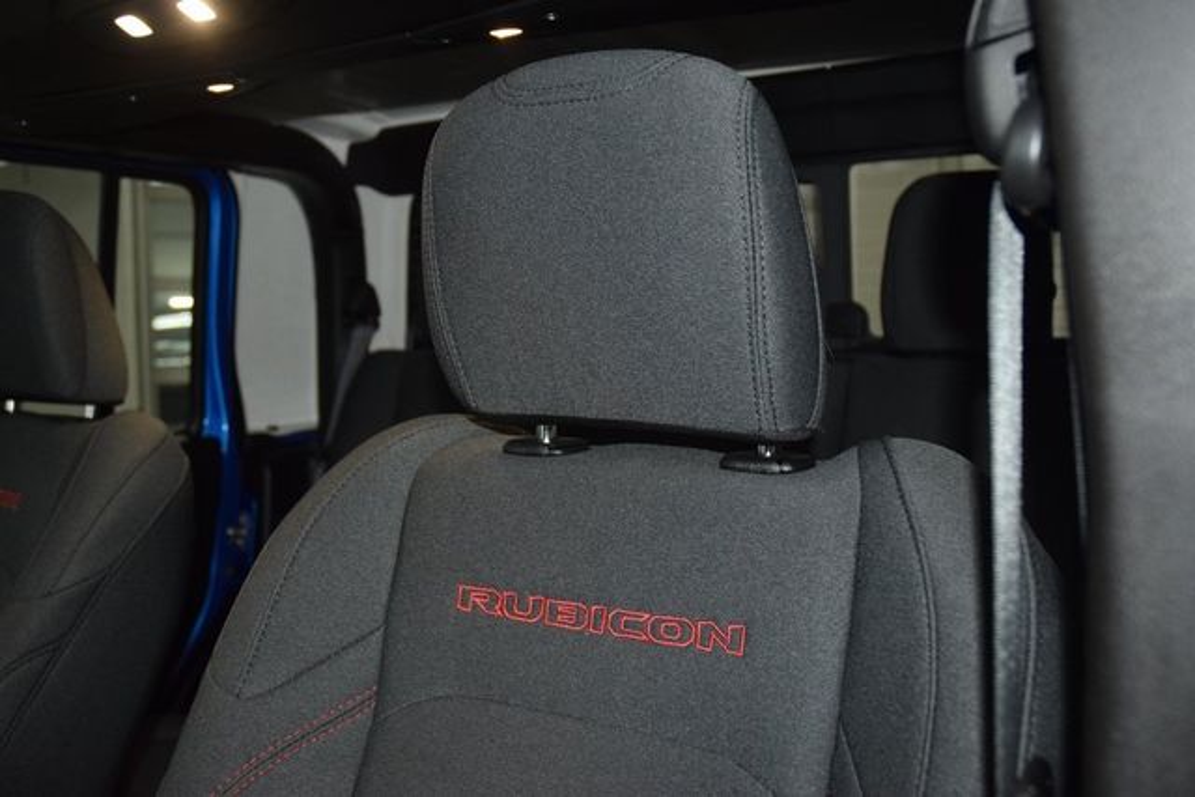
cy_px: 398
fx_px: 1096
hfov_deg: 57.2
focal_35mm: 33
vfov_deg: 40.0
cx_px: 598
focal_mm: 22
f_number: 3.5
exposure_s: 1/80
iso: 1800
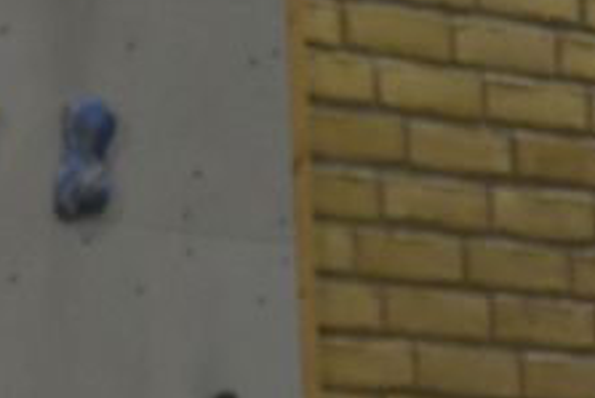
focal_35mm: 517
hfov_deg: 3.9
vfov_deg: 2.7
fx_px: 8550
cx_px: -667
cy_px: 256
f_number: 5.3
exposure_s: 1/125
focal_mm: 80
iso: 3200
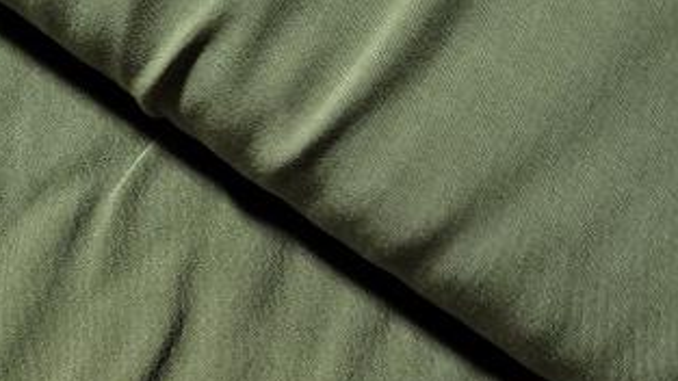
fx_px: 1222
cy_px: 468
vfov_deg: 16.9
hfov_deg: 30.5
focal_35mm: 68
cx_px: 180
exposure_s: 1/50
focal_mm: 5.4
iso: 50
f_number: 1.8
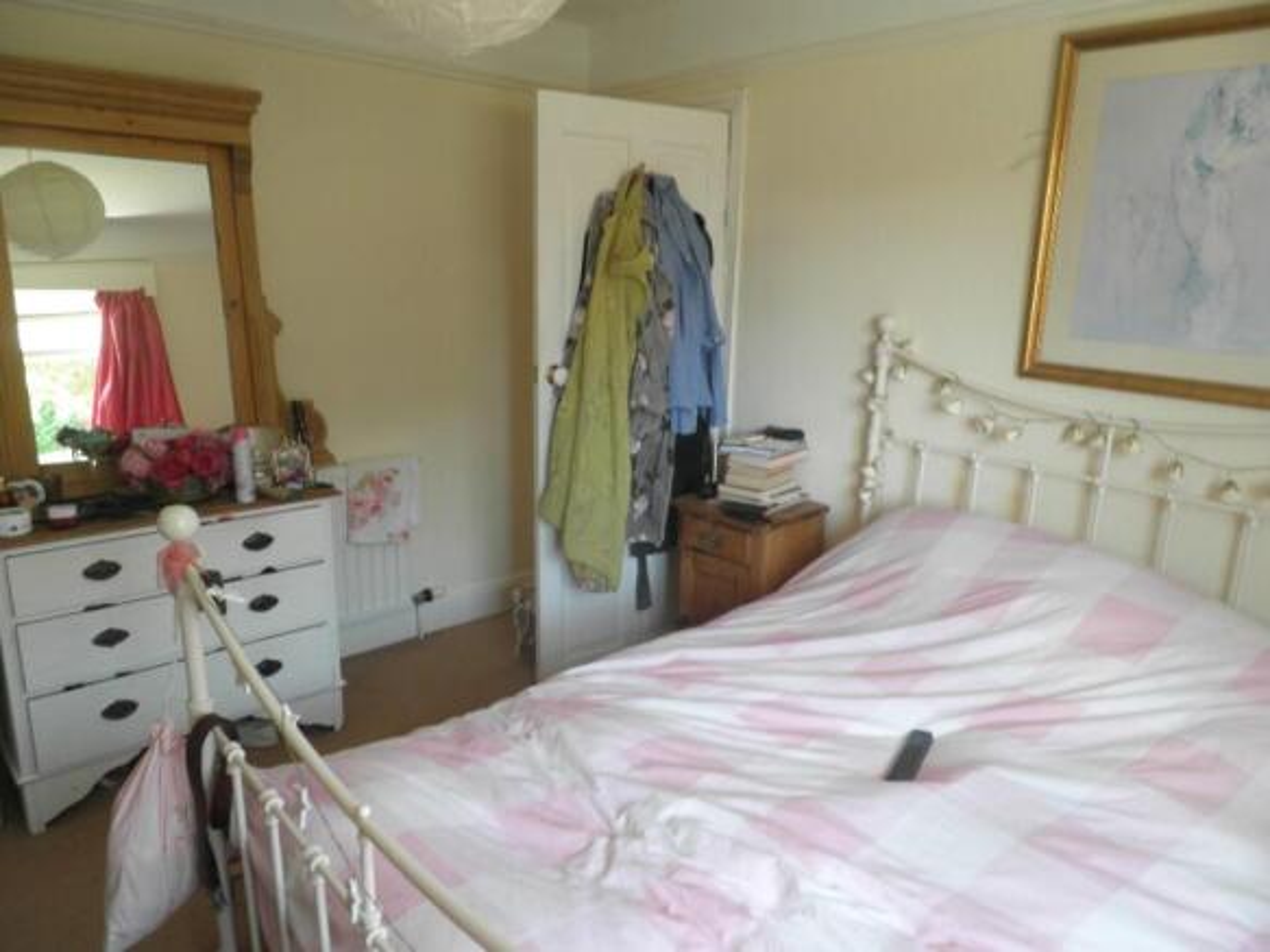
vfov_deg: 56.8
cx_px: 635
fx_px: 880
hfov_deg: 71.6
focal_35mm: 24
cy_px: 476
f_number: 3.3
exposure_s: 1/30
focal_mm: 4.3
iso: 125
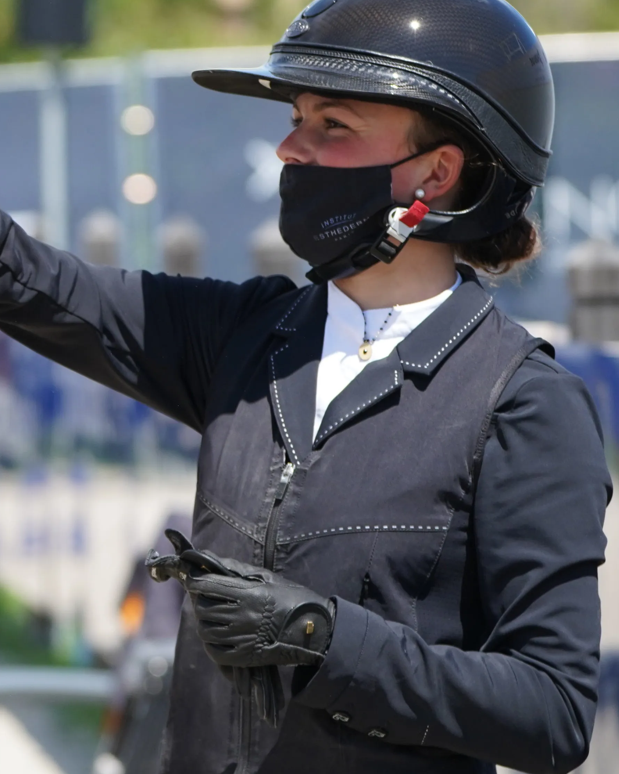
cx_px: -177
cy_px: 218
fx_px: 8405
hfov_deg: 4.2
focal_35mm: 367
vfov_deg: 5.3
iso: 800
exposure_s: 1/2000
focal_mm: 164
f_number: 5.6
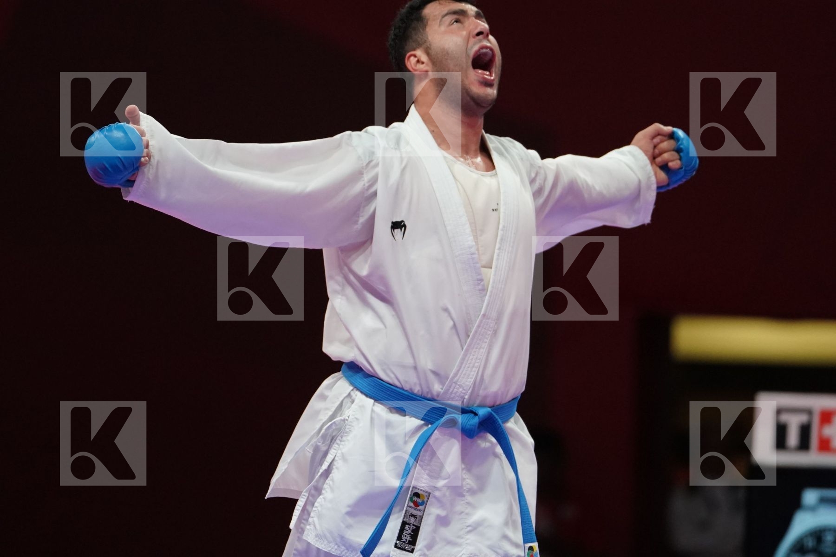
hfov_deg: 4.9
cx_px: 418
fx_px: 9753
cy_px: 278
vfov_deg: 3.3
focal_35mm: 420
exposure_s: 1/1000
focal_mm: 280
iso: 4000
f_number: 4
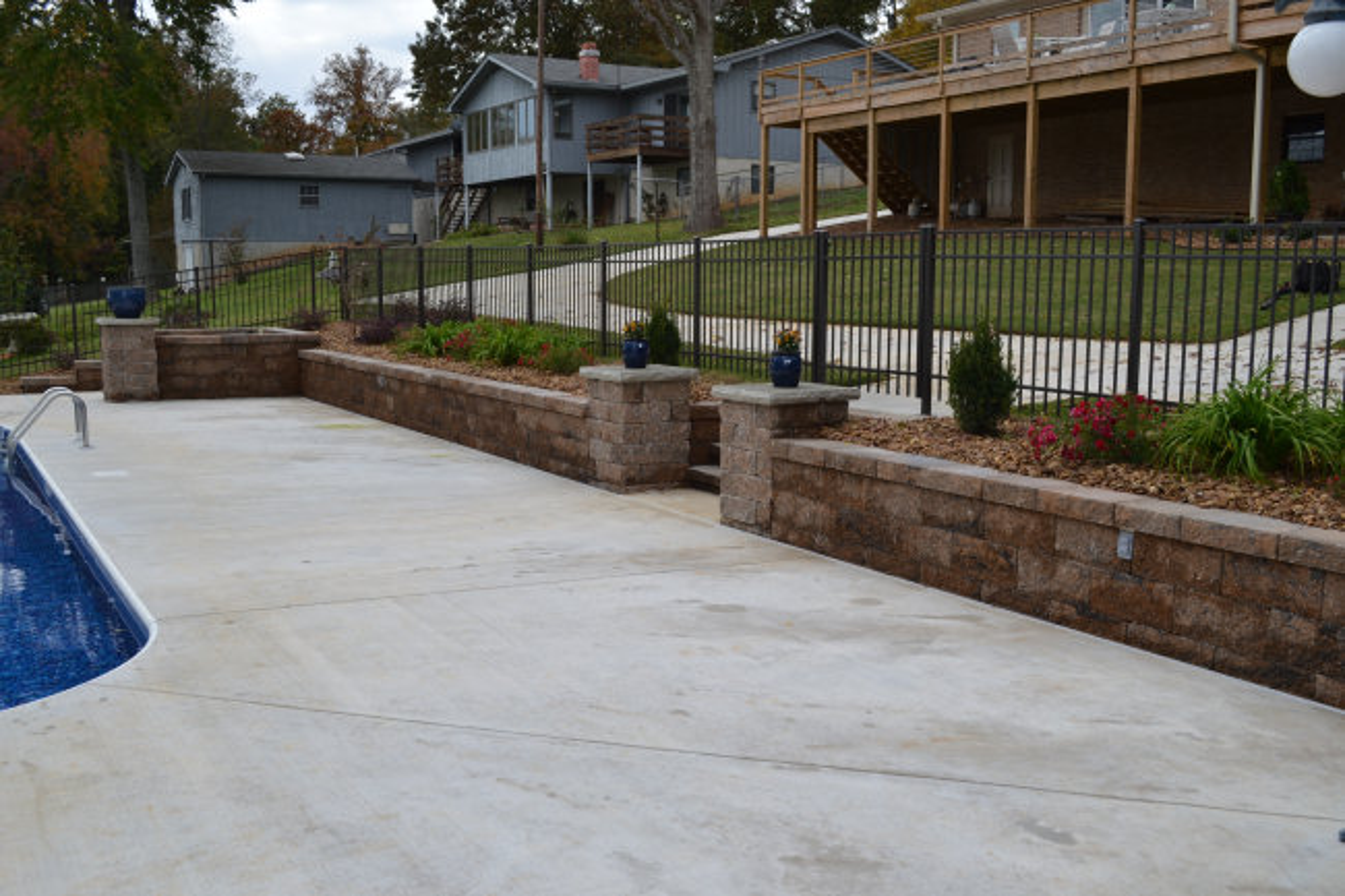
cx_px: 672
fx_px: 1345
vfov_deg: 36.9
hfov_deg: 53.1
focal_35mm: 36
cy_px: 448
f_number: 7.1
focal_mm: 24
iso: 100
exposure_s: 1/250
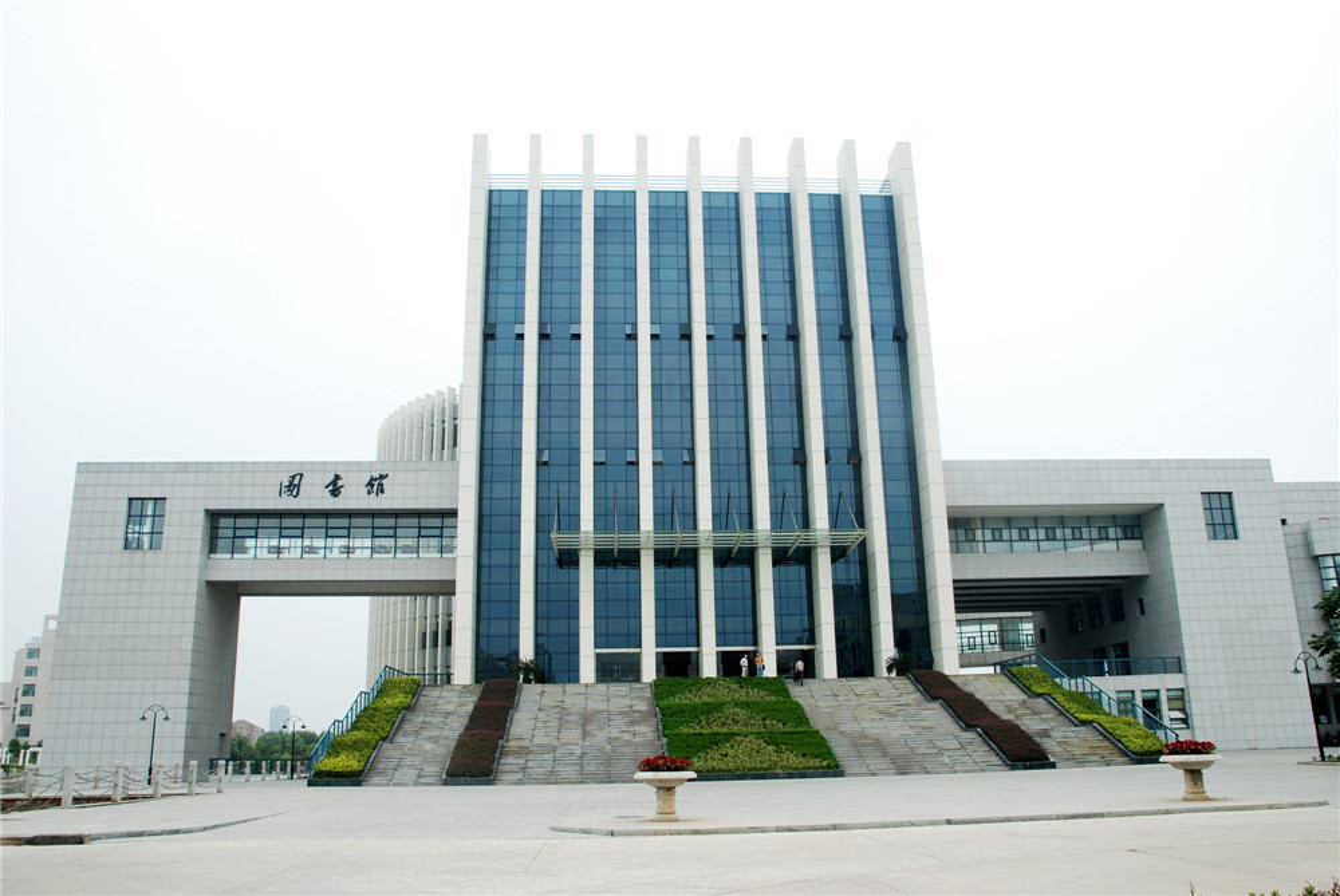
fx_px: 1118
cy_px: 448
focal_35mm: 30
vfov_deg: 43.7
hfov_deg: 61.9
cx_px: 670
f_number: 8
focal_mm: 20
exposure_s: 1/125
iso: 200
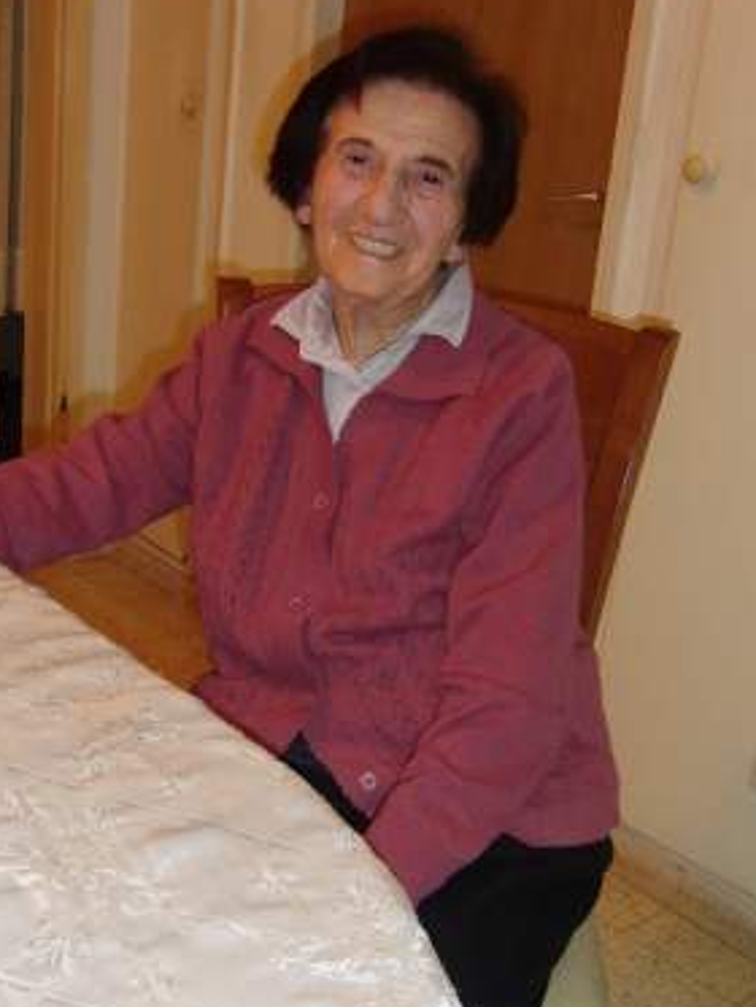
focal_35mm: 45
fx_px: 1310
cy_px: 591
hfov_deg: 32.1
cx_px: 294
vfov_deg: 41.9
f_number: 3.5
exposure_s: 1/40
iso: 400
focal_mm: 5.2
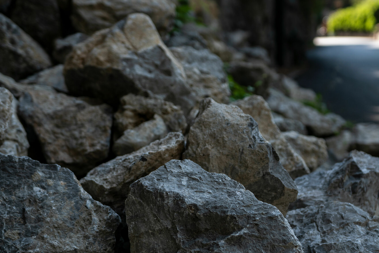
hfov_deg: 27.4
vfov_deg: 18.5
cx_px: 239
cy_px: 136
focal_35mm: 74
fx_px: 776
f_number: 2.8
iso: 100
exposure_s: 1/640
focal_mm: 35
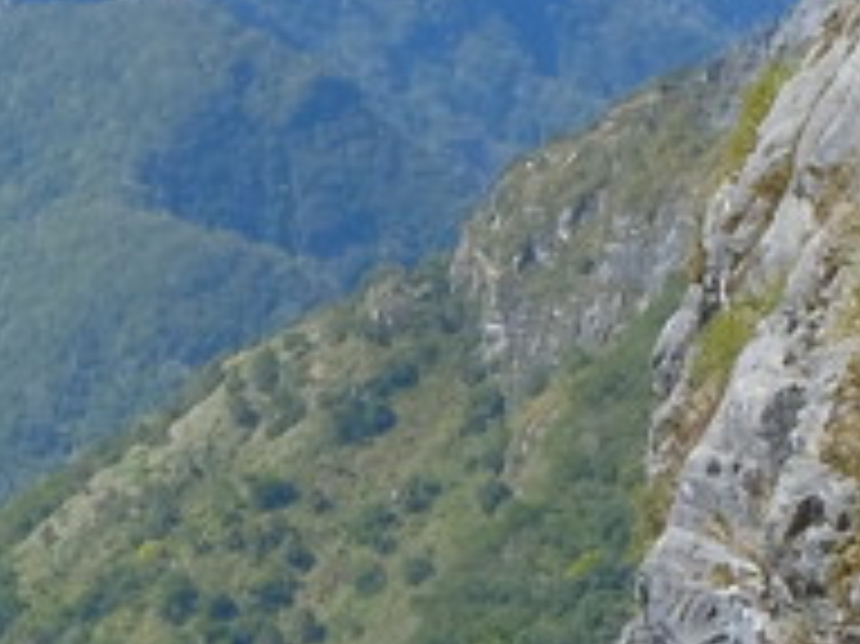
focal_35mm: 163
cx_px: -486
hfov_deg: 11.5
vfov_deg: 8.5
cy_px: 1374
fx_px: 4047
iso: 500
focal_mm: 18
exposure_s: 1/60
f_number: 22
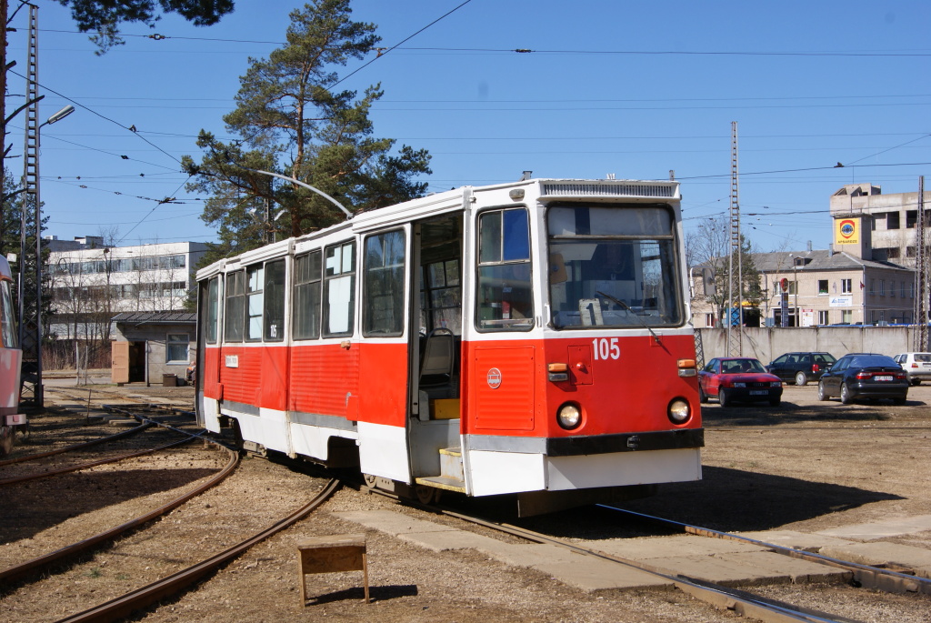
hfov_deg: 37.8
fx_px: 1359
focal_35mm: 52
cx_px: 466
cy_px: 312
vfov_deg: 25.8
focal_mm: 35
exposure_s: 1/125
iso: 100
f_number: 13
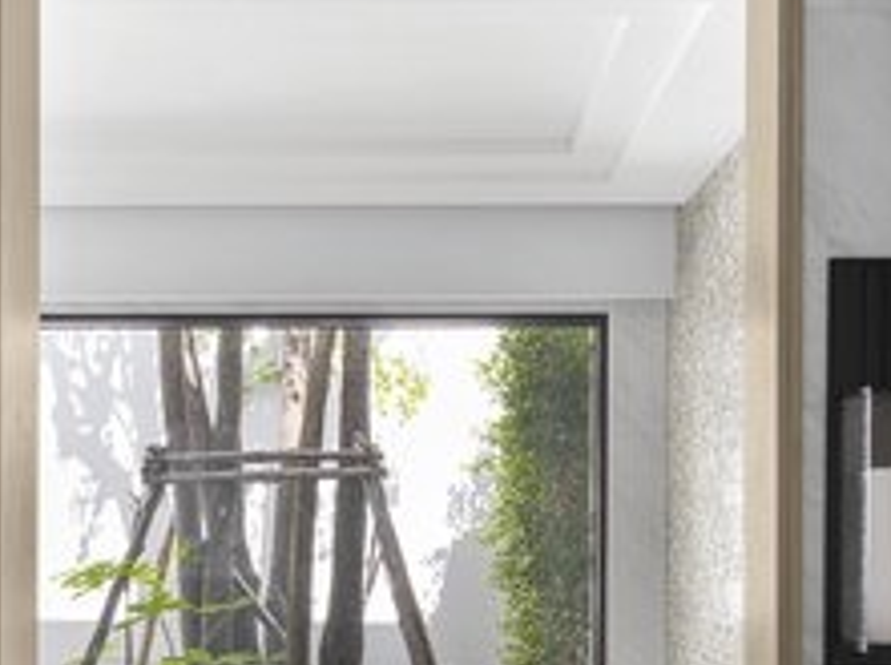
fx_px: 951
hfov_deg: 49.9
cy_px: 528
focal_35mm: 37
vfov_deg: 37.3
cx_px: 351
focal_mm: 21
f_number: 11
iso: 100
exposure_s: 1.6
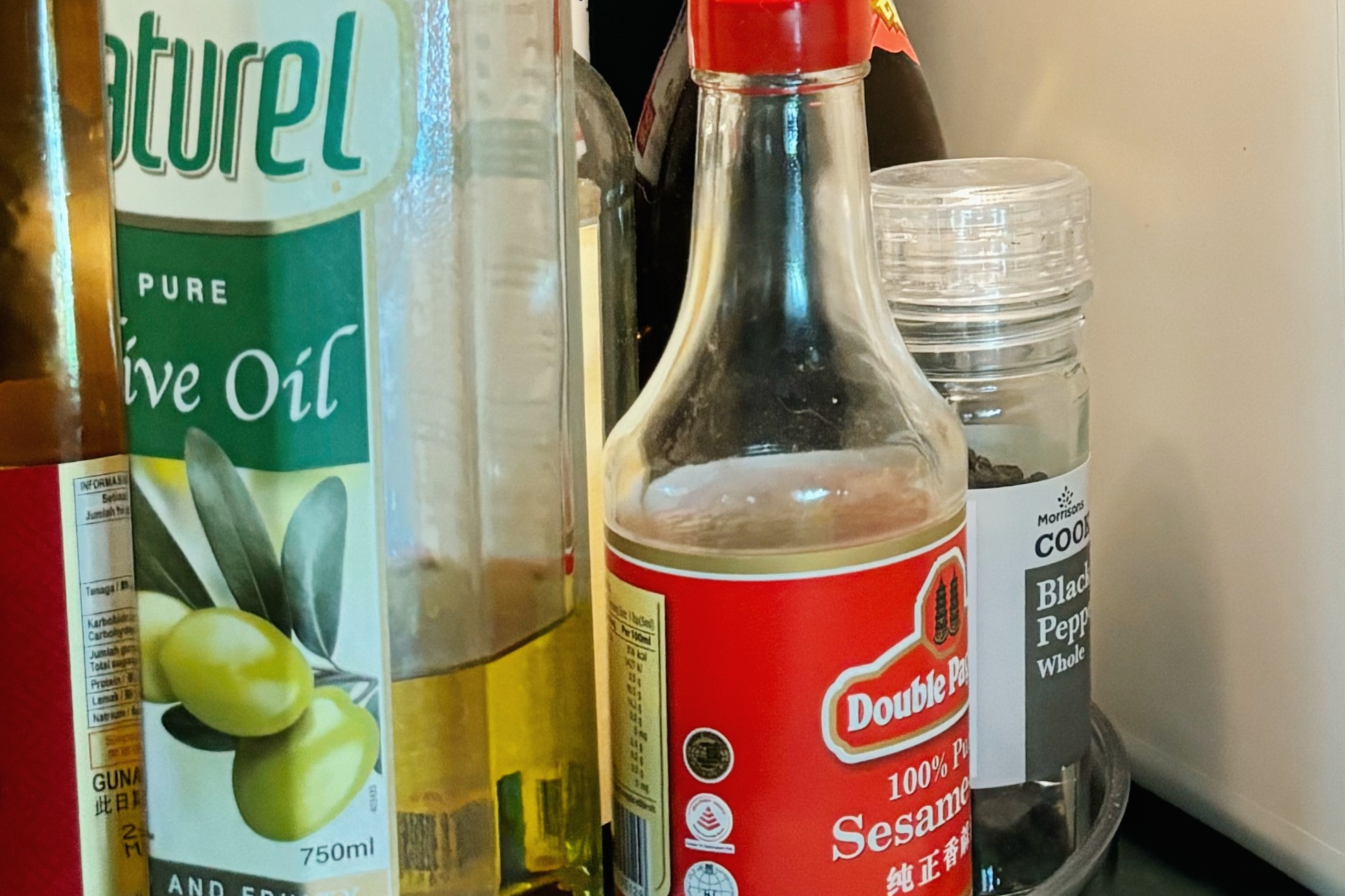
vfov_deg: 16.6
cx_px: 1360
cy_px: -148
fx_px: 2951
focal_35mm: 79
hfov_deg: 24.5
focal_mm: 5.96
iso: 500
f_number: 1.6
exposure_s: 1/60
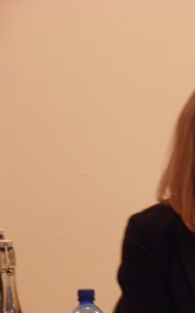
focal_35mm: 363
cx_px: 198
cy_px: 156
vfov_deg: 5.8
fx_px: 3085
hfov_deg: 3.6
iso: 400
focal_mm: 46
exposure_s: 1/13
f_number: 4.2
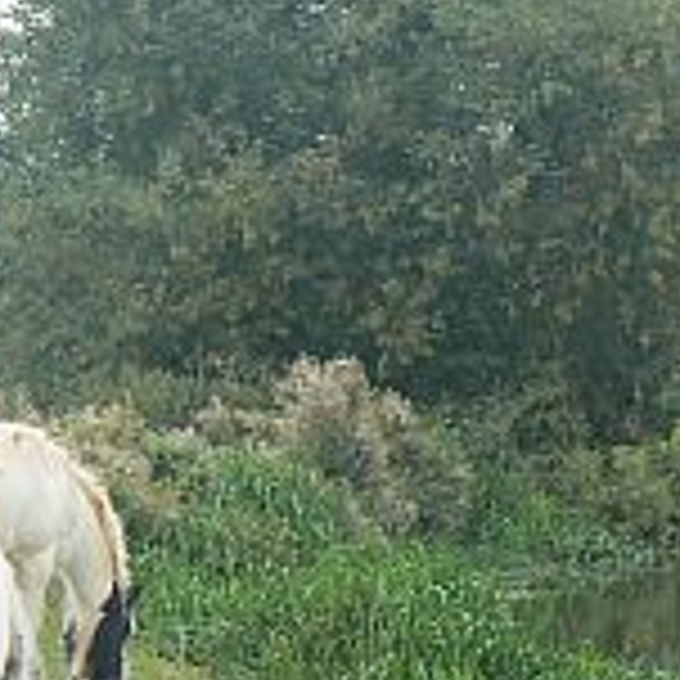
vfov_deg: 7.4
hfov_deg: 7.4
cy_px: 594
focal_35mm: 236
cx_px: 167
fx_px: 5245
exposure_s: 1/80
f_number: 4
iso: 80
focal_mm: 18.6
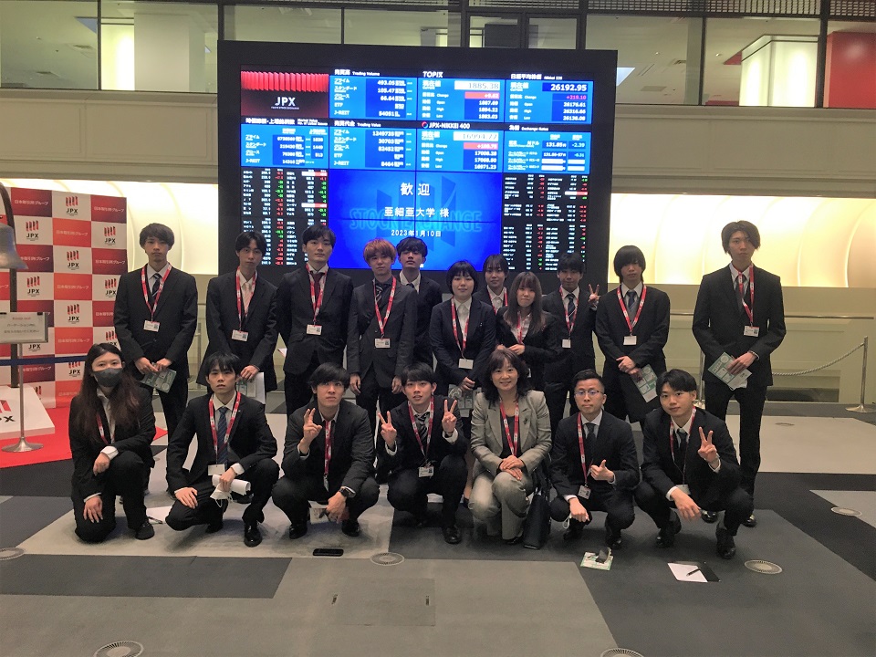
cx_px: 438
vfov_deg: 48.2
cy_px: 328
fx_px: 734
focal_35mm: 29
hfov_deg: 61.7
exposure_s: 1/30
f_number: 2.2
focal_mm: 4.15
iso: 80
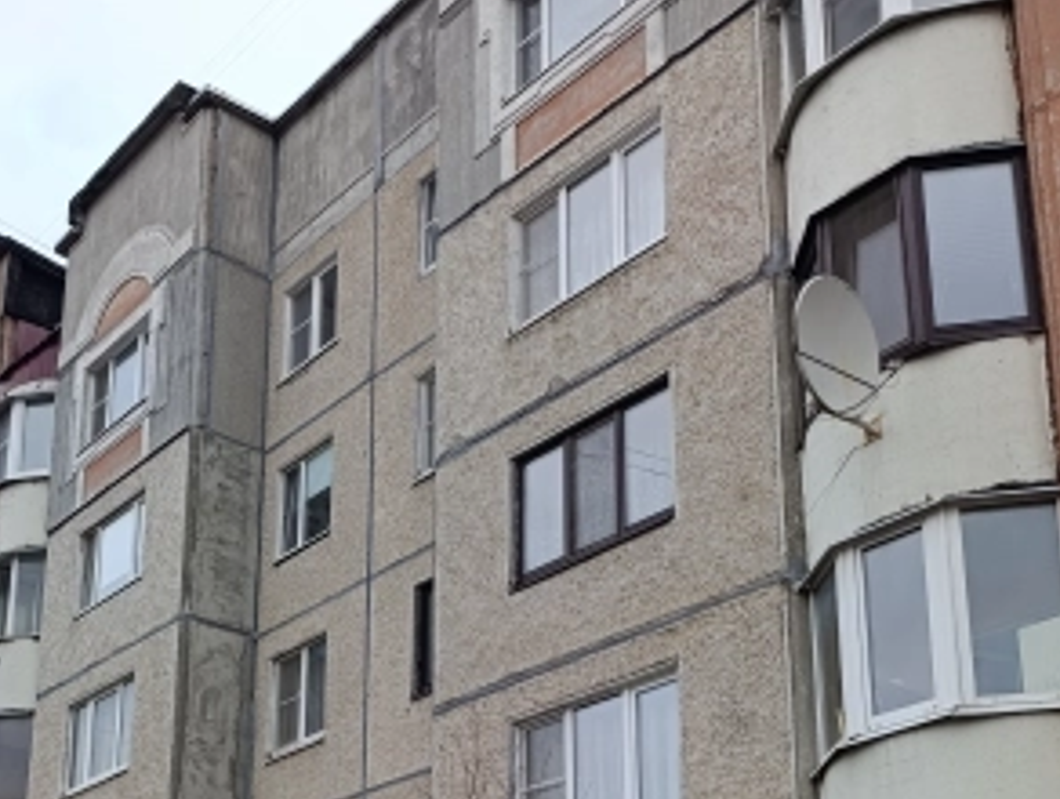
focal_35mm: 49
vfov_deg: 27.6
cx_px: 283
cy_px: 843
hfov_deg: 38.0
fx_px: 1503
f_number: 1.6
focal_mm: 6.14
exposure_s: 1/136
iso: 50
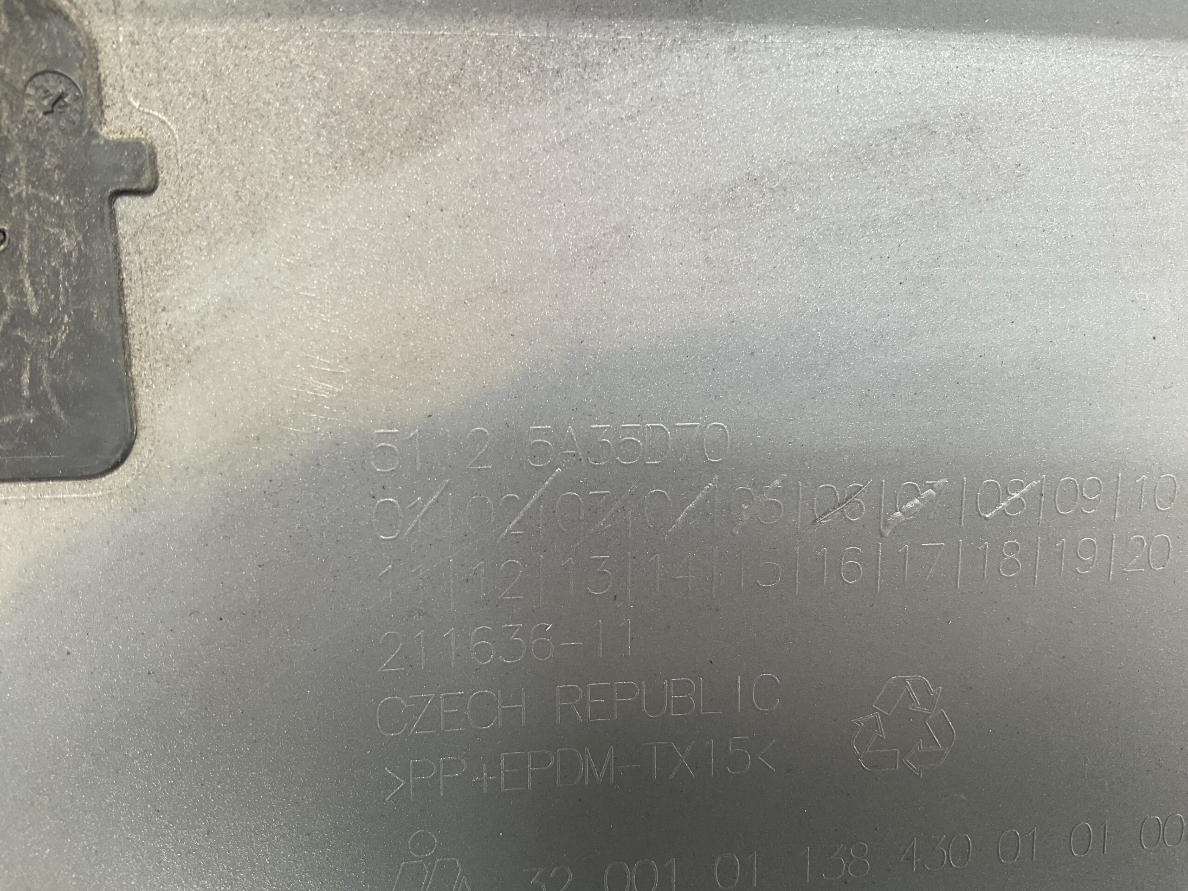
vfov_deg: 48.2
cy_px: 446
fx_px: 995
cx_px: 594
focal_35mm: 29
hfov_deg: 61.7
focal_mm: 3
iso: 40
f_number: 1.8
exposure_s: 1/60
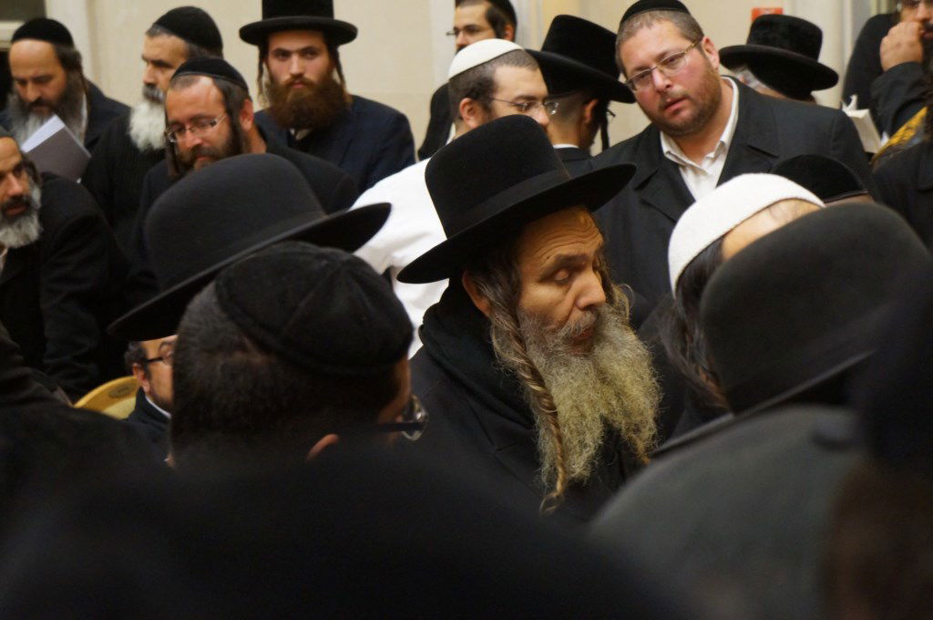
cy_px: 310
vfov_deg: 16.5
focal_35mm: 82
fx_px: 2135
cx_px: 466
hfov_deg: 24.6
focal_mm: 55
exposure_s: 1/100
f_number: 5.6
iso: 3200
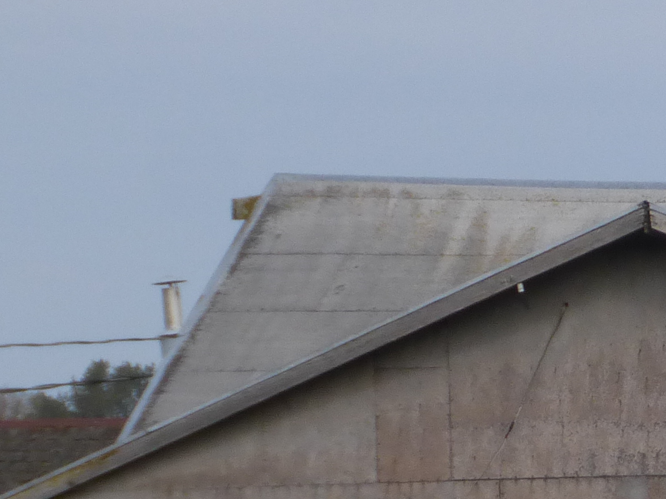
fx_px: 14085
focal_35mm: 732
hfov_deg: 2.7
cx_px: 844
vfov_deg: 2.0
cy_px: 419
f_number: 5.5
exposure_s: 1/500
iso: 100
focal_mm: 33.3
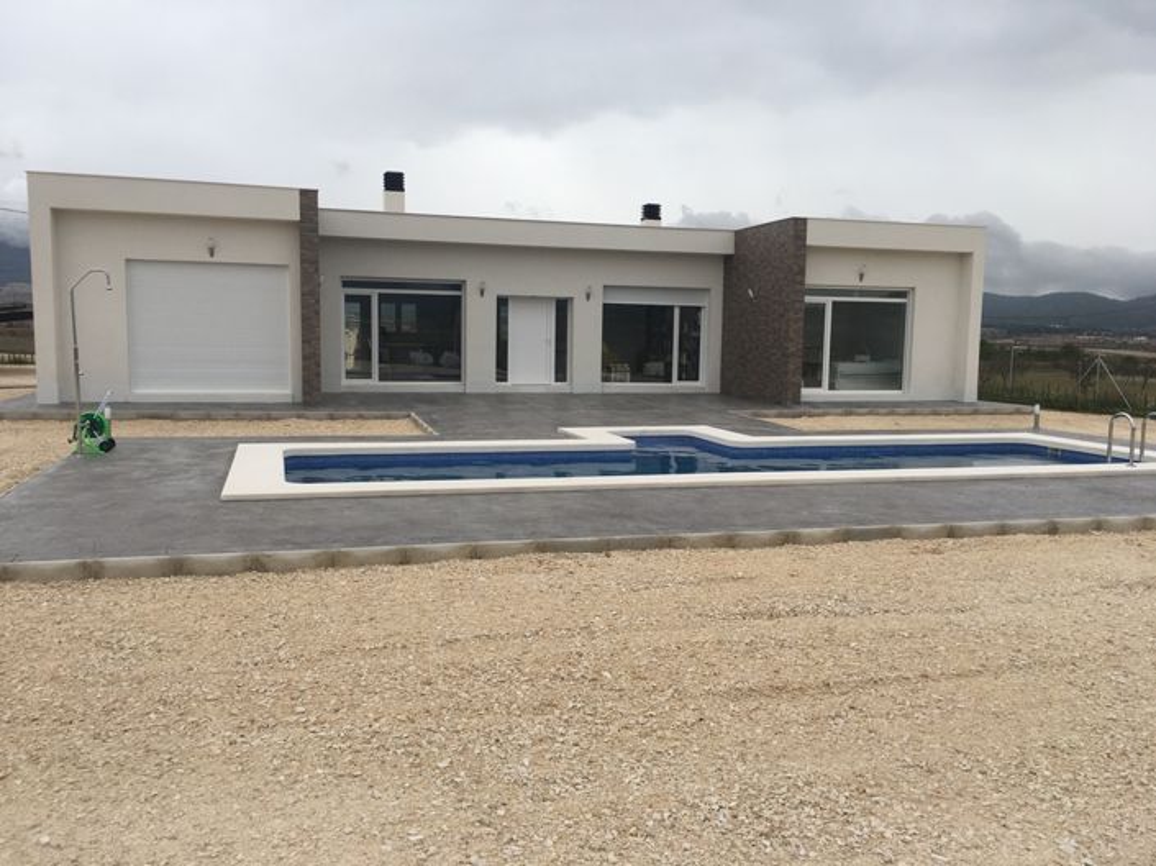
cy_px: 433
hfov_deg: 61.7
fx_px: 968
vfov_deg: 48.2
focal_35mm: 29
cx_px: 578
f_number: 2.2
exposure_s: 1/1202
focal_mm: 4.15
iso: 25
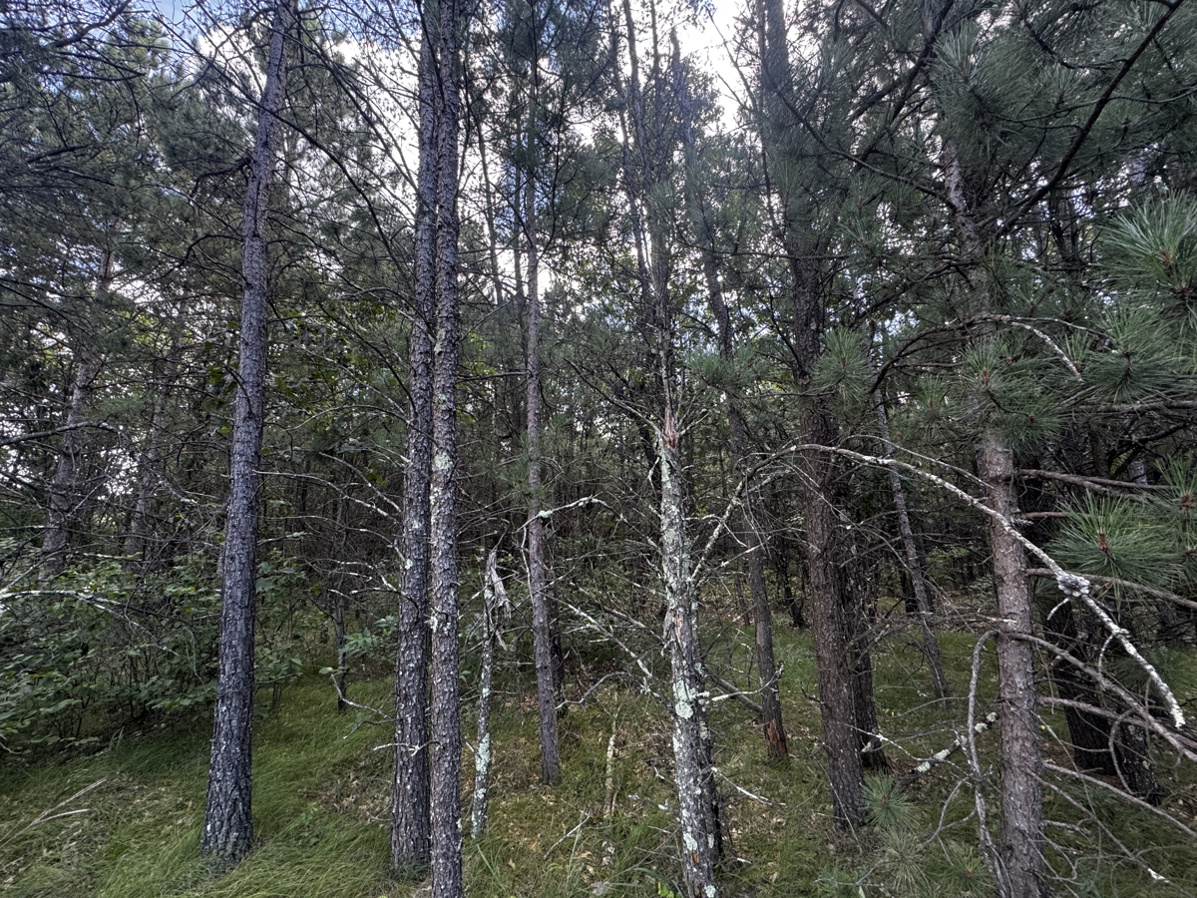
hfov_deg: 102.1
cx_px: 598
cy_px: 449
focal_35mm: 14
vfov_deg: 85.7
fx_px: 484
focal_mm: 2.22
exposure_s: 1/99
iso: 125
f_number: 2.2
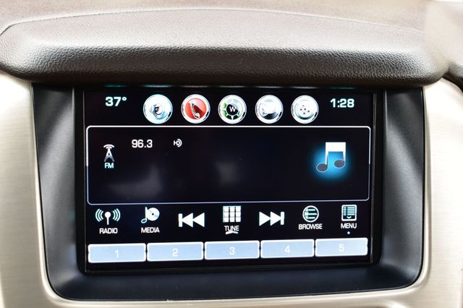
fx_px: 656
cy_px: 154
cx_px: 232
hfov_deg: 38.9
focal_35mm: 51
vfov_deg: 26.5
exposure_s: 1/15
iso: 400
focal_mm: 34
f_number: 6.3
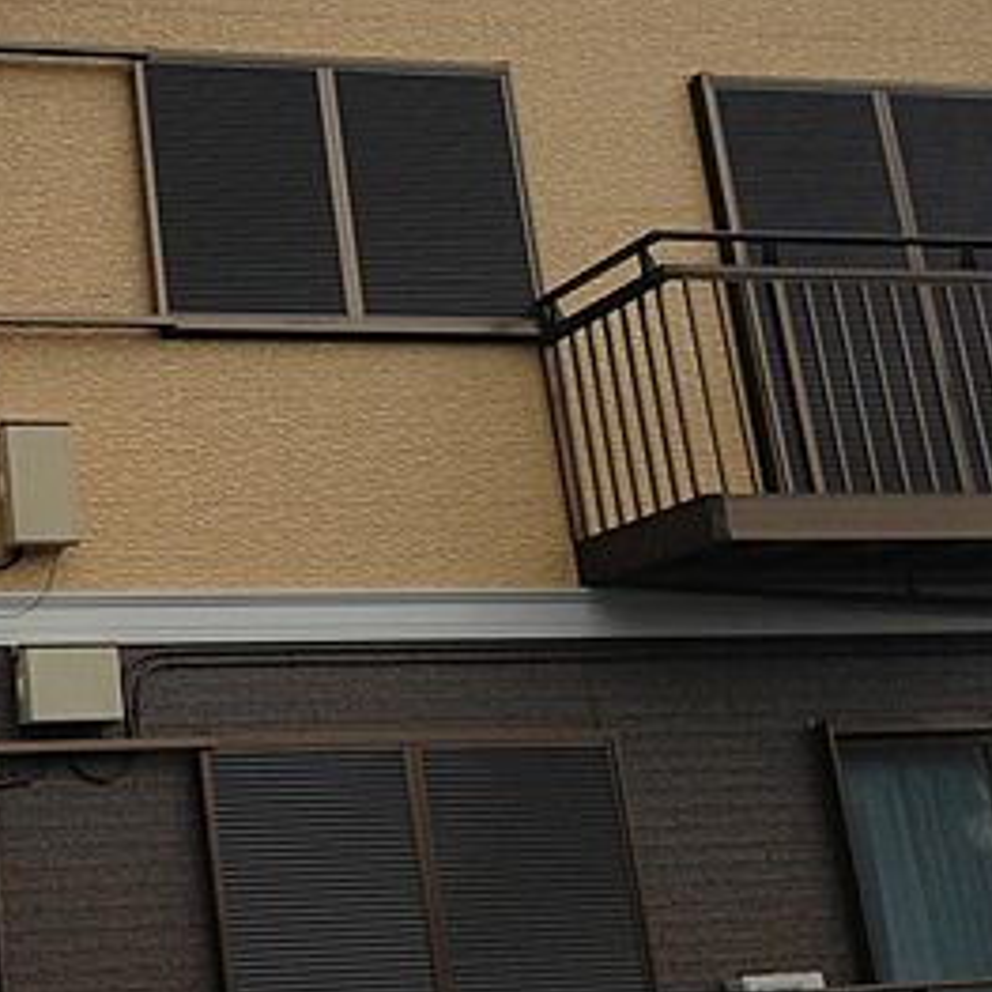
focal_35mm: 71
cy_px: 256
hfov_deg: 22.7
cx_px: -143
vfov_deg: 24.1
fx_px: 2302
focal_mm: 4.13
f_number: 2.4
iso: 50
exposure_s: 1/797
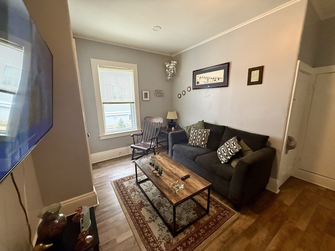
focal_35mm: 14
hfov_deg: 102.1
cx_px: 168
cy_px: 126
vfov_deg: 85.7
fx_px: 135
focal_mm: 2.22
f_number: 2.2
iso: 640
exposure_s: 1/120
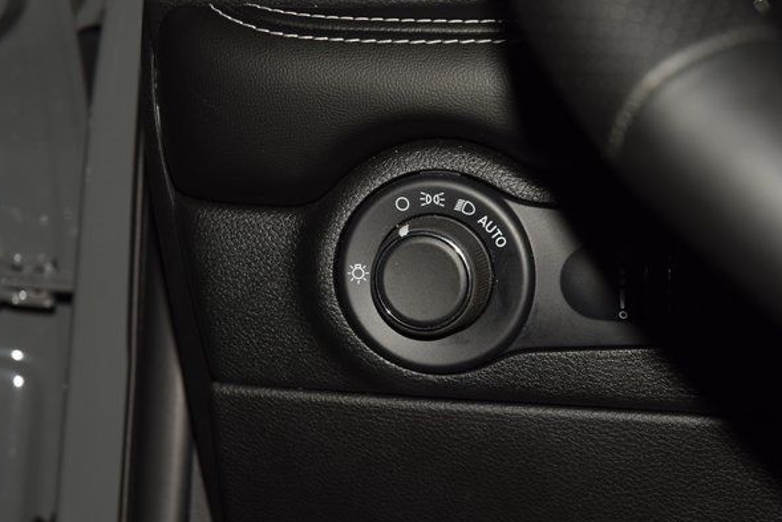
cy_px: 280
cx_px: 413
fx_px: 2477
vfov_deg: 12.0
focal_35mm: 114
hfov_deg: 17.9
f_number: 8
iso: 100
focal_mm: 70
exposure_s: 1/125
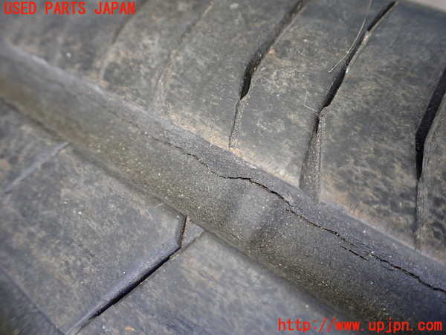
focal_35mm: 30
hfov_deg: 60.0
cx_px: 223
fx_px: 387
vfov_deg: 46.8
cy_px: 168
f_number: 2.3
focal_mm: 5.4
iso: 400
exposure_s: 1/125
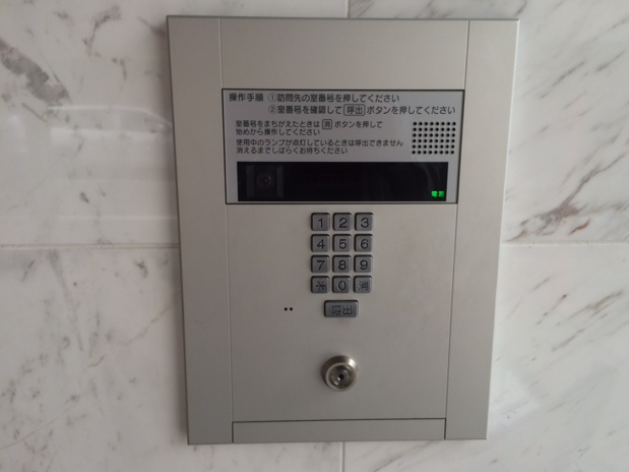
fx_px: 545
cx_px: 323
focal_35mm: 30
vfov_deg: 46.8
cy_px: 235
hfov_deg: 60.0
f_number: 2.2
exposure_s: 1/40
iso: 40
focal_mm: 4.15
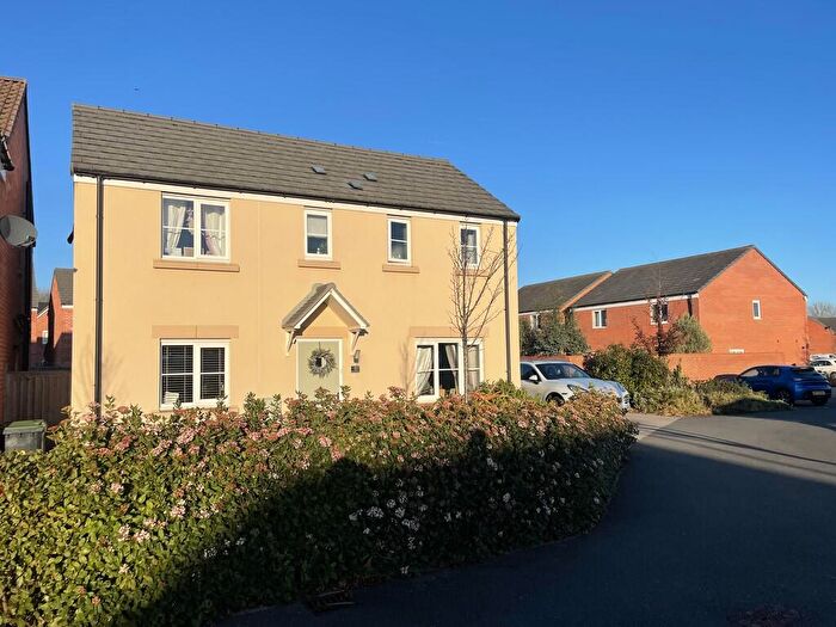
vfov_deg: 53.1
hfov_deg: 67.3
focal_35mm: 26
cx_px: 418
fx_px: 628
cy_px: 314
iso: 32
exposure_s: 1/4292
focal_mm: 4.2
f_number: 1.6
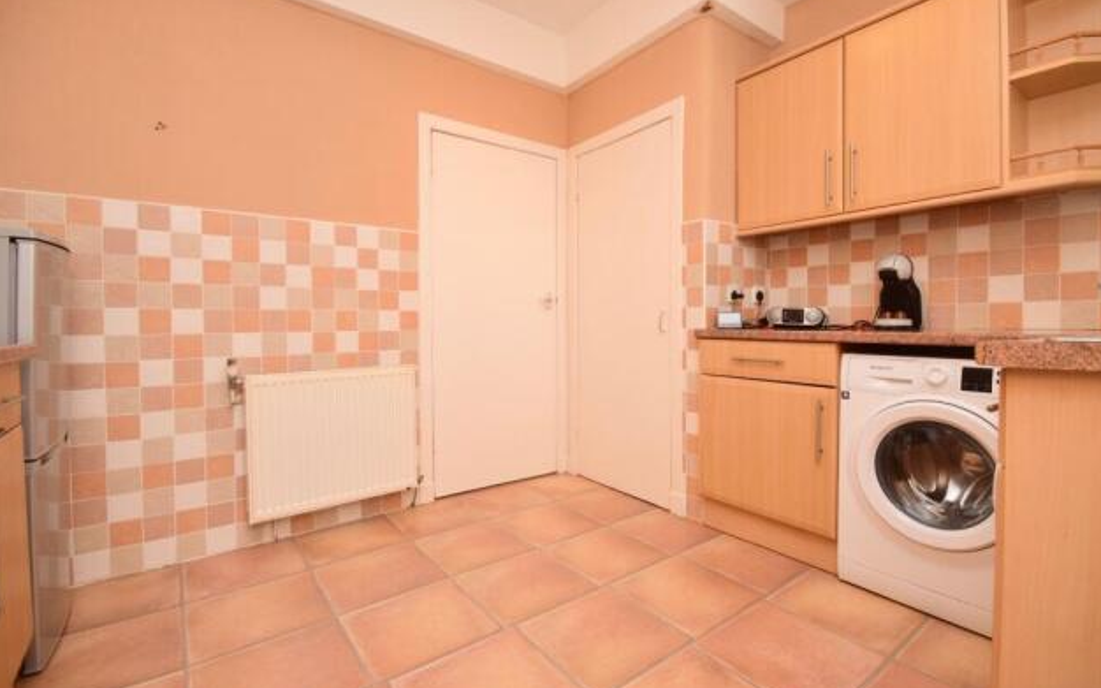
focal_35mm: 16
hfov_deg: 97.8
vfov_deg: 71.2
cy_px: 337
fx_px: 480
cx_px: 569
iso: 800
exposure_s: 1/80
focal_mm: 10
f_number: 9
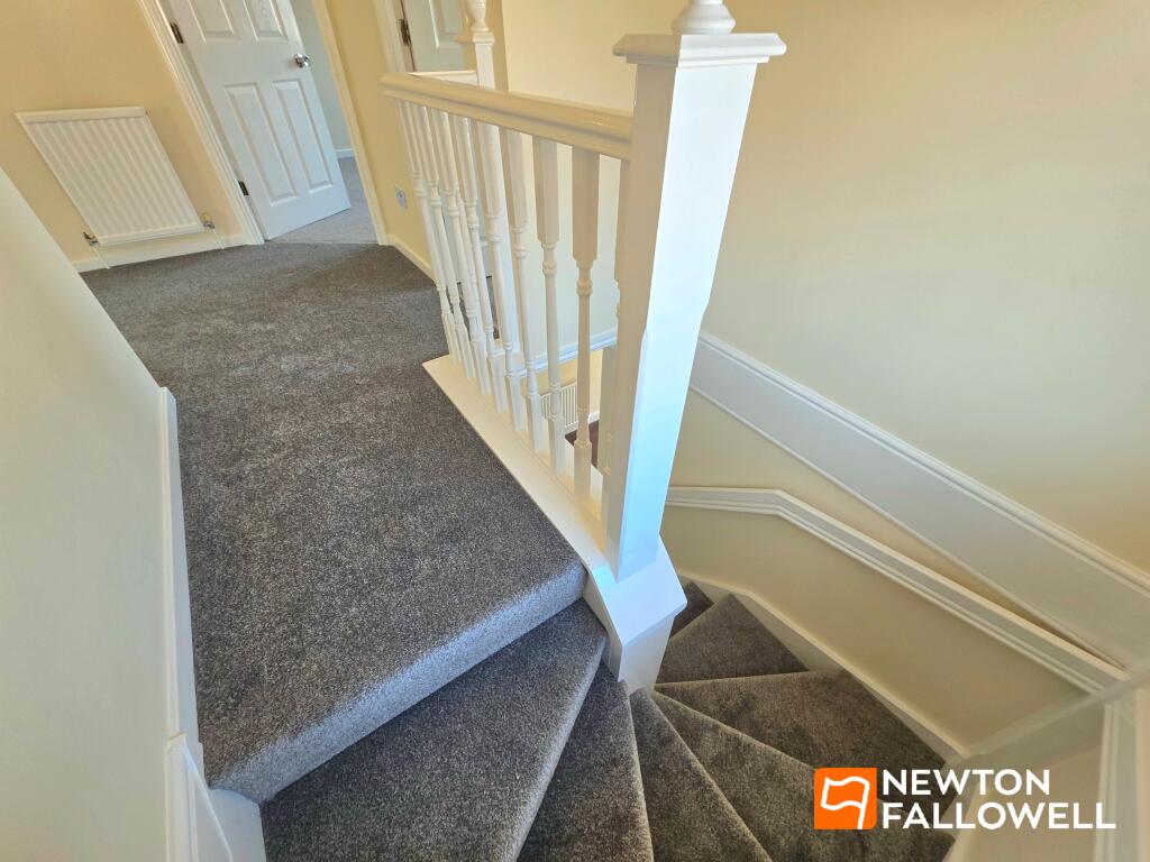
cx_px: 575
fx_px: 432
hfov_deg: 106.2
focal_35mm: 13
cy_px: 431
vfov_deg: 89.9
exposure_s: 1/101
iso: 80
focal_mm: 2.2
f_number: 1.9
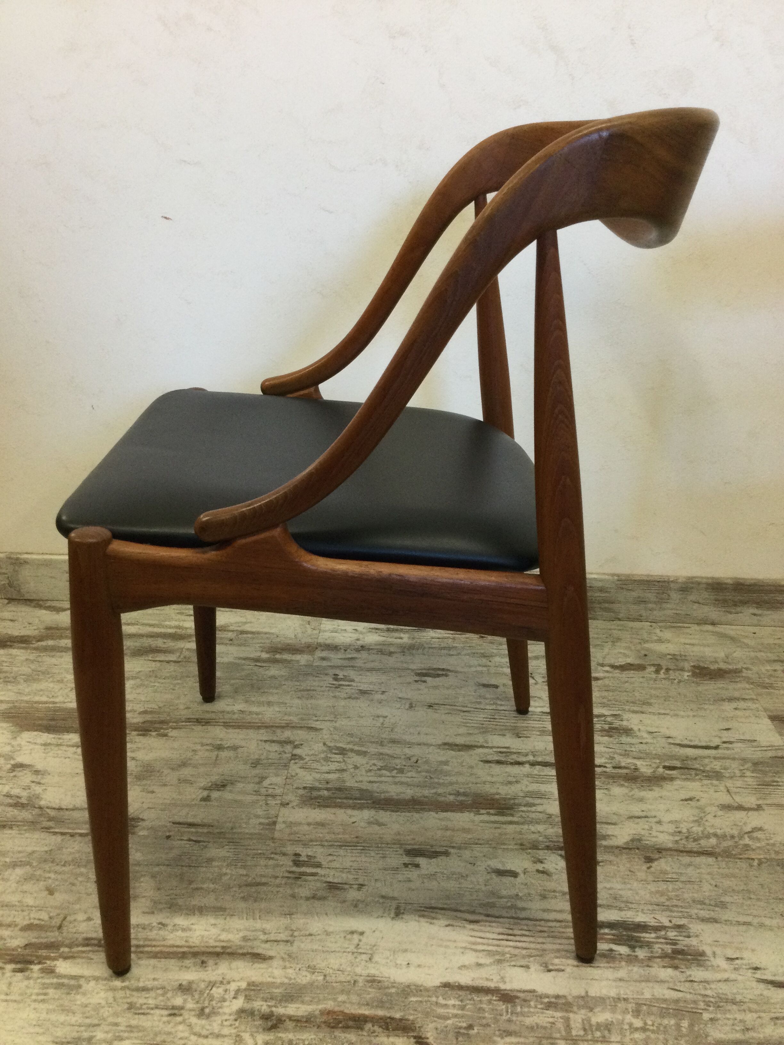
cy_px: 522
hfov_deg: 45.4
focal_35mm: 31
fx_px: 936
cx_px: 392
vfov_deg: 58.4
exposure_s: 1/33
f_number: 2.4
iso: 64
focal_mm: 3.3
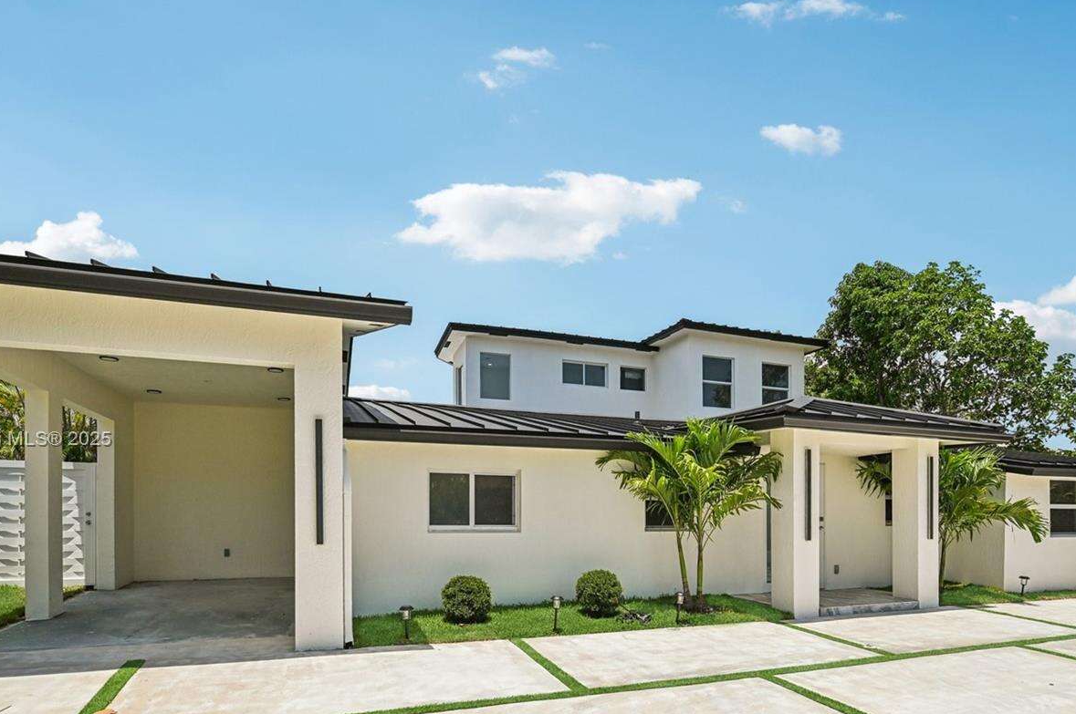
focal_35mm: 19
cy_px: 441
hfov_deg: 87.0
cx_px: 549
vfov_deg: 63.6
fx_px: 567
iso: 100
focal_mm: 14
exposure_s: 1/5000
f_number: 2.8
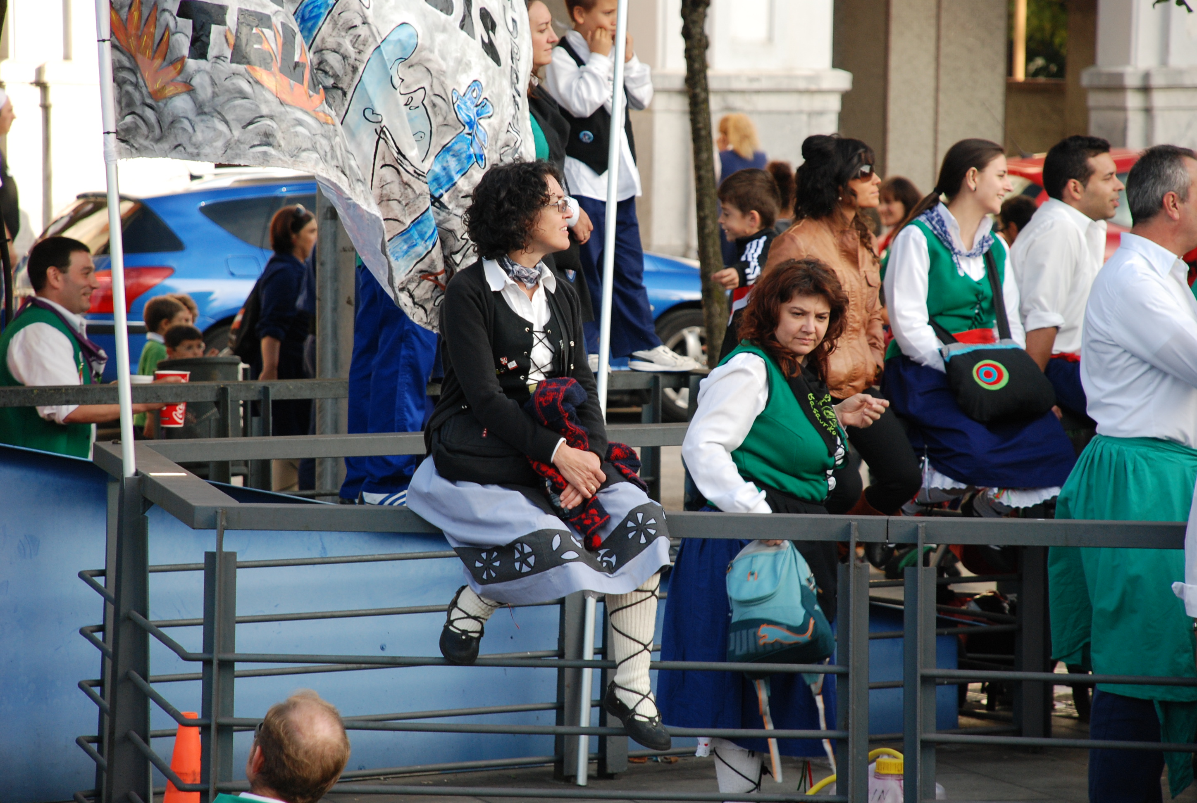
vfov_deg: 7.4
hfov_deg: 10.9
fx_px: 6247
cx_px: 598
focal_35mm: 188
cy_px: 402
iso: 400
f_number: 5.6
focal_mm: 125
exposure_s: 1/200
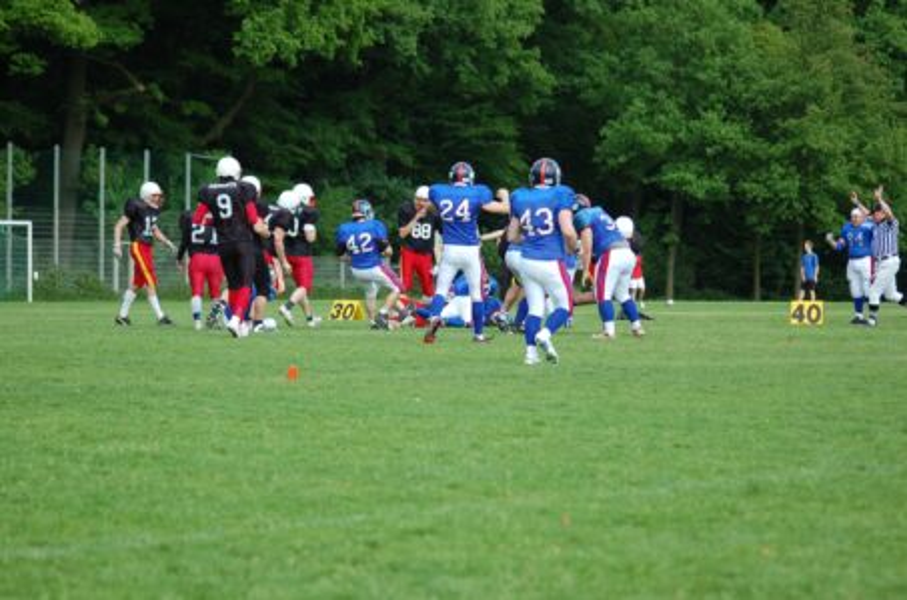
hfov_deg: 12.5
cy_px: 300
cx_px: 454
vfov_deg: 8.3
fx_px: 4148
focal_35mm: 165
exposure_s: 1/1000
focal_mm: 110
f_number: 4.2
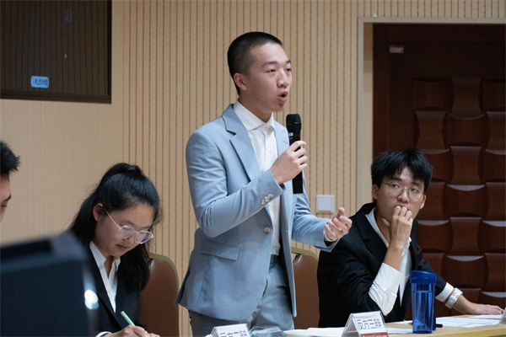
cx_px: 253
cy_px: 168
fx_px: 2846
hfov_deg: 10.2
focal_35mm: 202
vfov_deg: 6.8
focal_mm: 135
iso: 6400
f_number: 5.6
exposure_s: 1/200
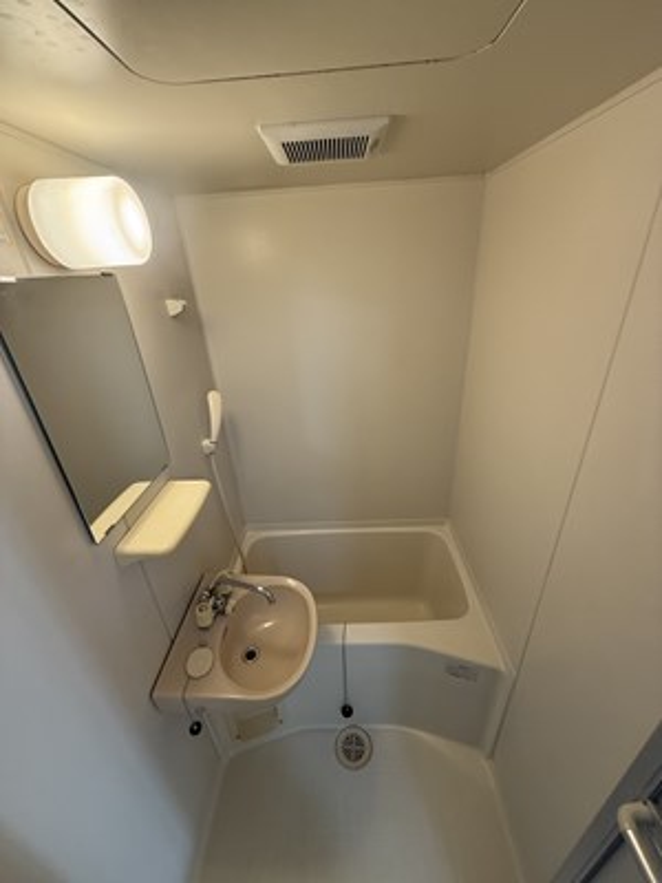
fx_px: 357
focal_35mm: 14
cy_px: 442
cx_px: 331
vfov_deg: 102.1
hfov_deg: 85.7
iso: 200
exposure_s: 1/50
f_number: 2.2
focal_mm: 2.22
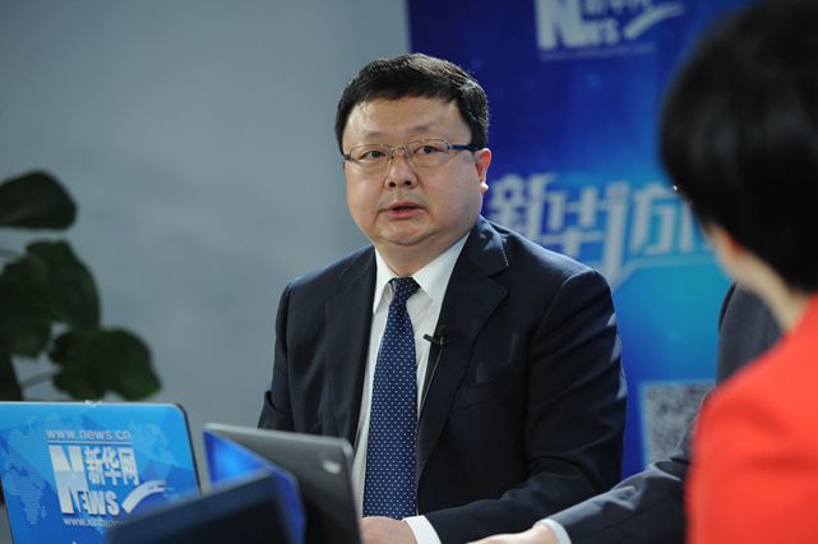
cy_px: 272
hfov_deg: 14.7
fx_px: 3178
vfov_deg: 9.8
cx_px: 409
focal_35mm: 140
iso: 1600
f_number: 3.2
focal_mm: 140
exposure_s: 1/800
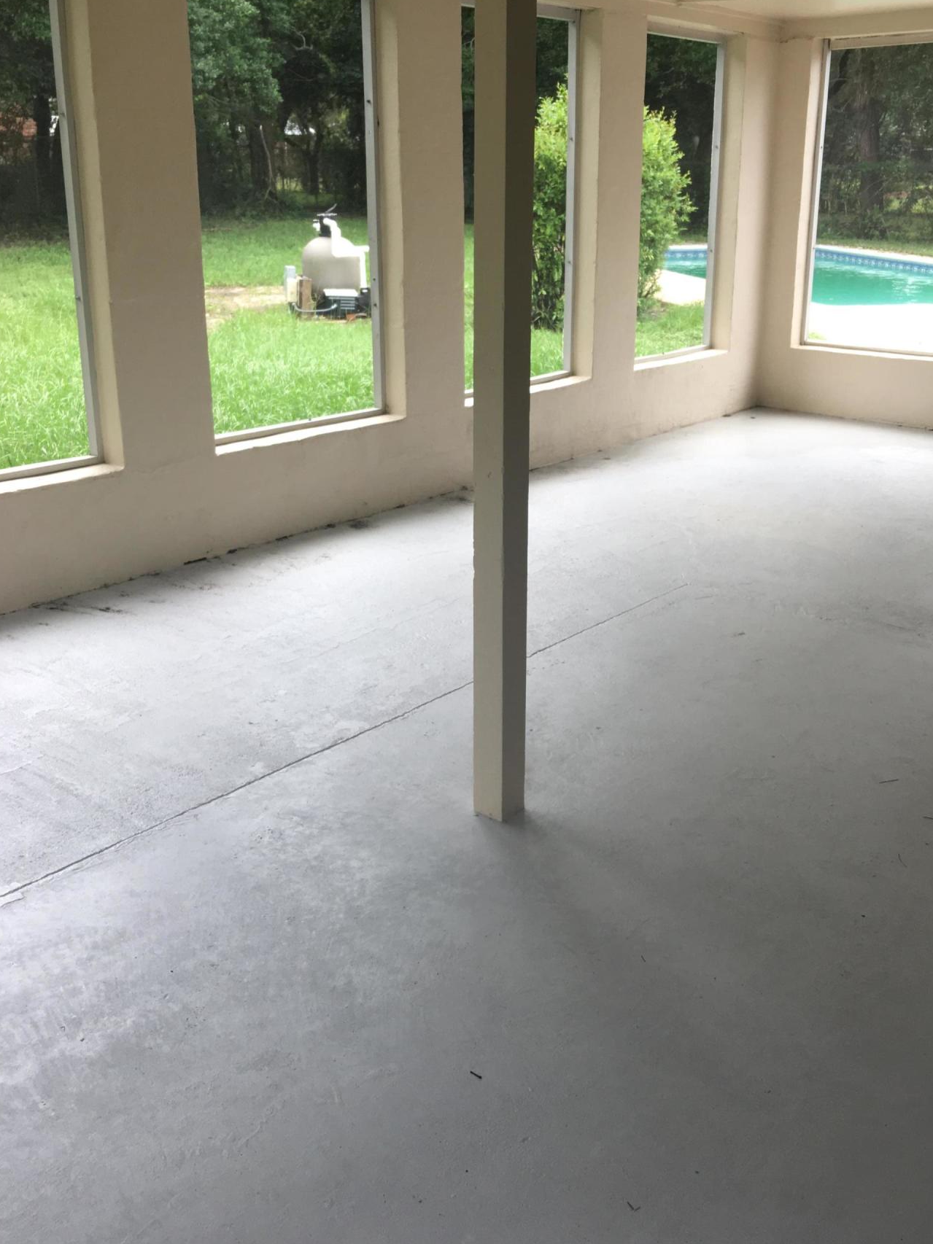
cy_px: 545
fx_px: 1222
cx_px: 516
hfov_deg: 41.7
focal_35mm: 34
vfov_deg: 53.8
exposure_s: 1/120
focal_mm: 4.15
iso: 32
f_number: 2.2
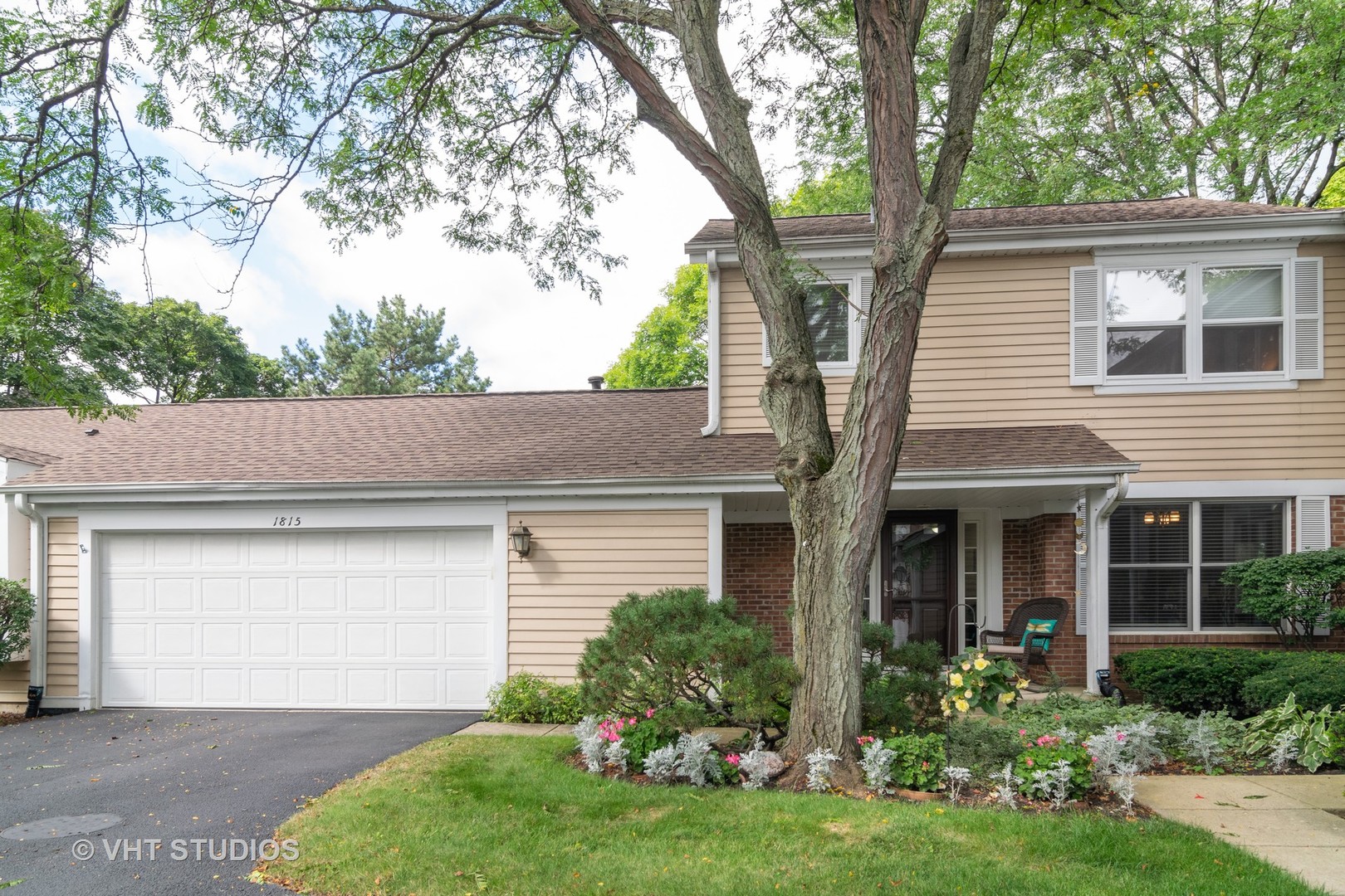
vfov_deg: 59.5
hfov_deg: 81.2
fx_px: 785
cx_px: 672
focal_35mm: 21
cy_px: 448
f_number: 8
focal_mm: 14
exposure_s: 1/80
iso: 200
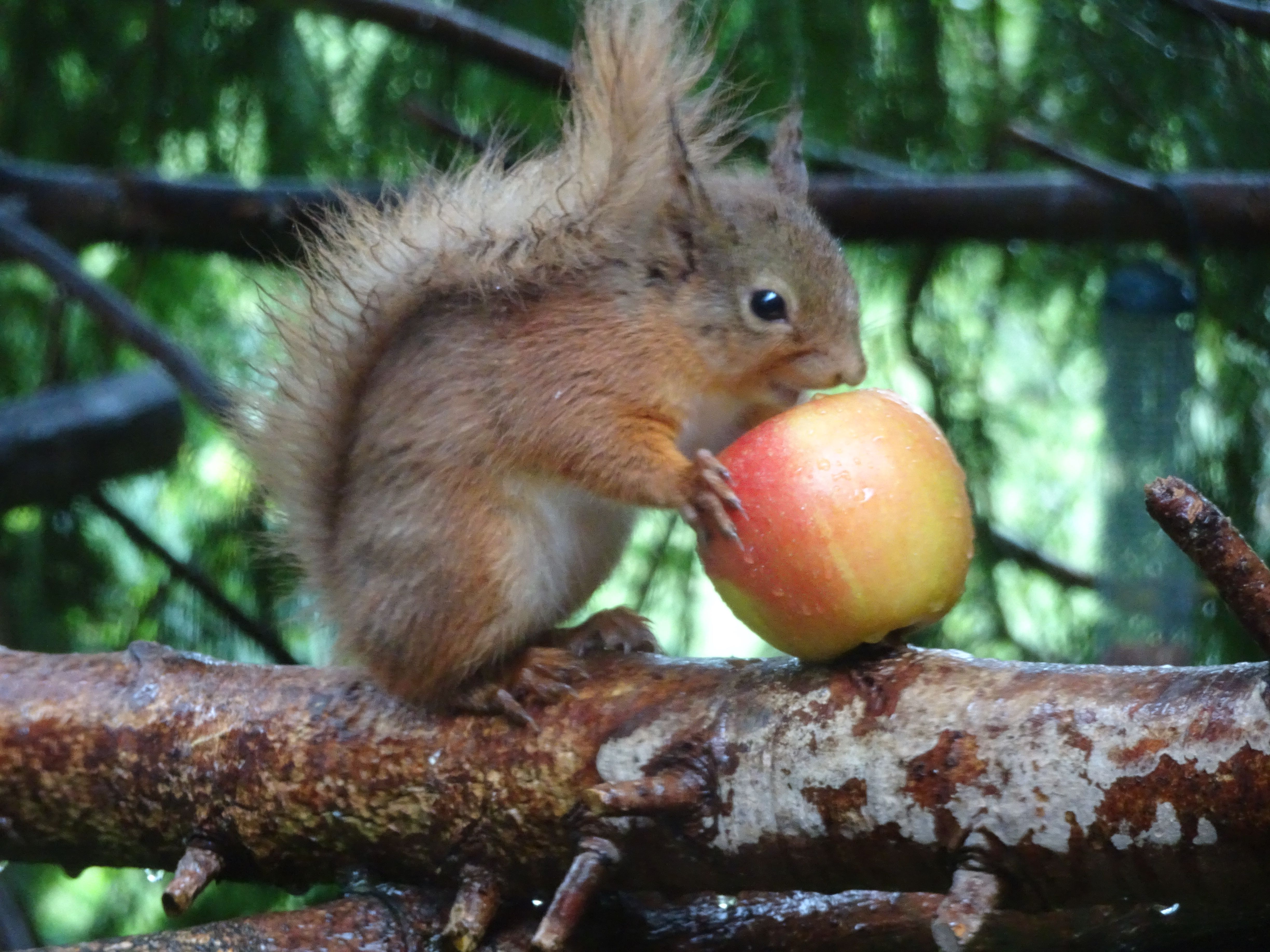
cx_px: 635
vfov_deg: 6.2
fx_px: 8768
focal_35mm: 239
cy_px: 476
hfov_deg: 8.3
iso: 800
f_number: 6.3
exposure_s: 1/20
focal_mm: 40.86
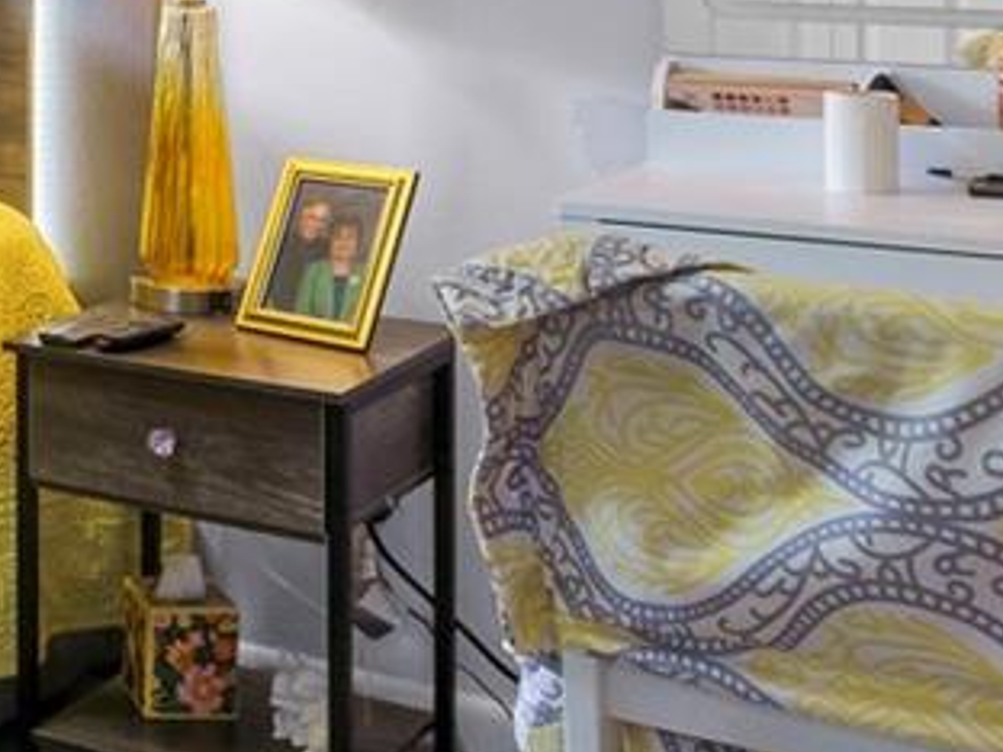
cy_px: -337
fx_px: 2144
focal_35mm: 74
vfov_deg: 18.0
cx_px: -566
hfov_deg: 21.4
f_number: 10
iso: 200
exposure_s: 1/5
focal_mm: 10
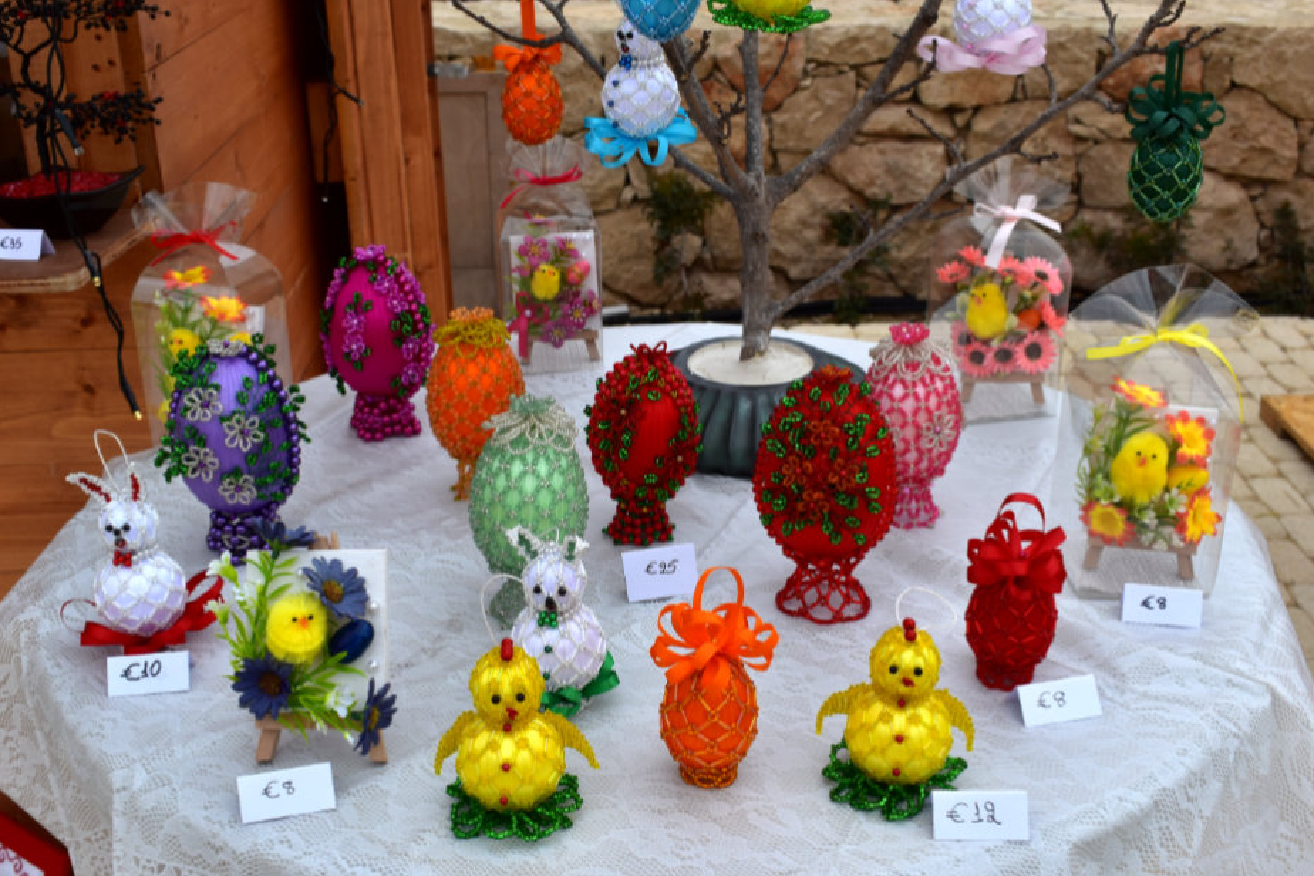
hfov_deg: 46.8
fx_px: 1517
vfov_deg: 32.2
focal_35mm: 42
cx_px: 636
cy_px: 477
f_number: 11
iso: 320
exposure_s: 1/500
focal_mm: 25
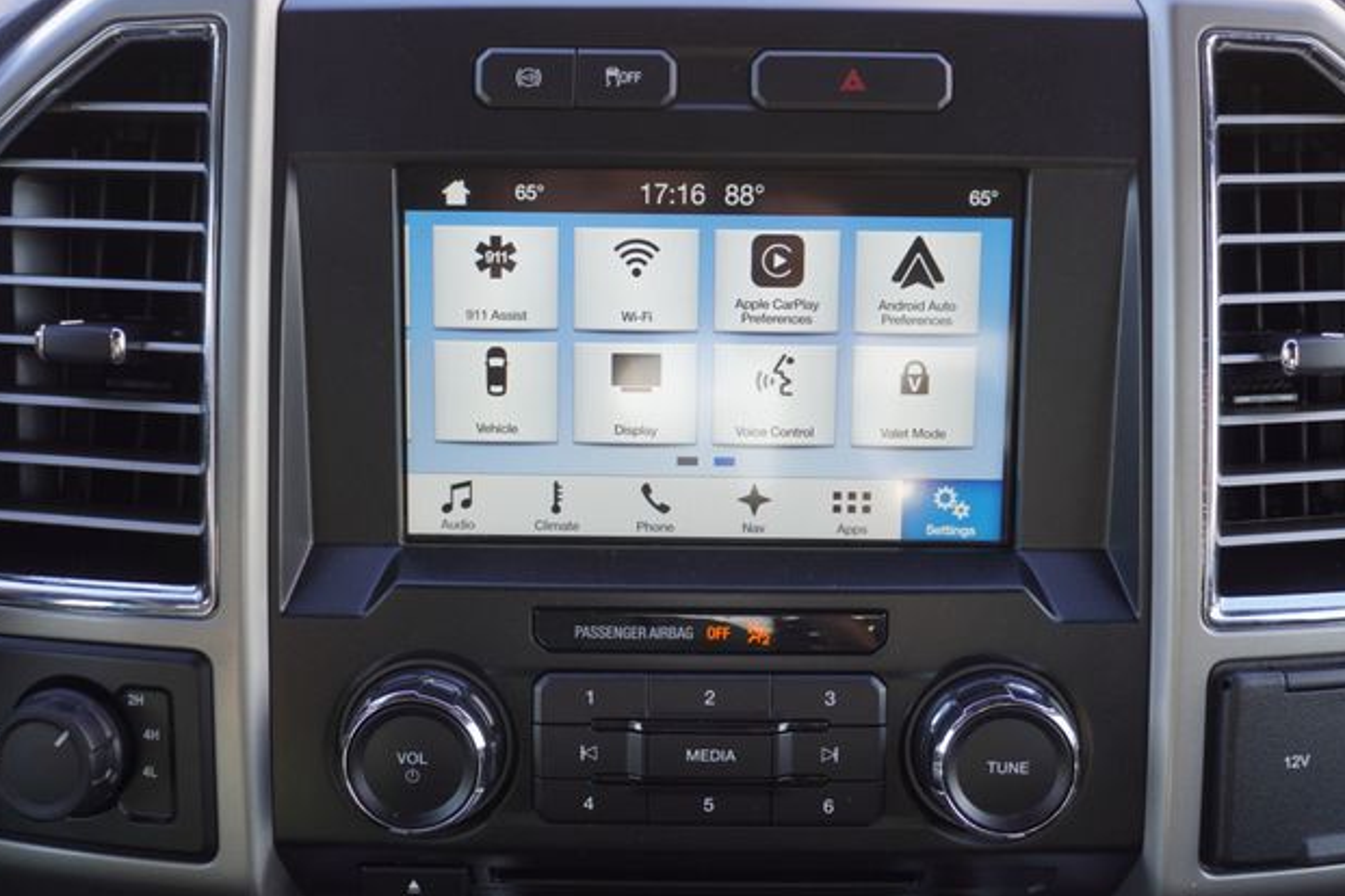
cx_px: 678
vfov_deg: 40.5
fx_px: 1215
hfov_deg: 57.9
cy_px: 442
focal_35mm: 33
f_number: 4
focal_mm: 21
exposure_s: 1/60
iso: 100
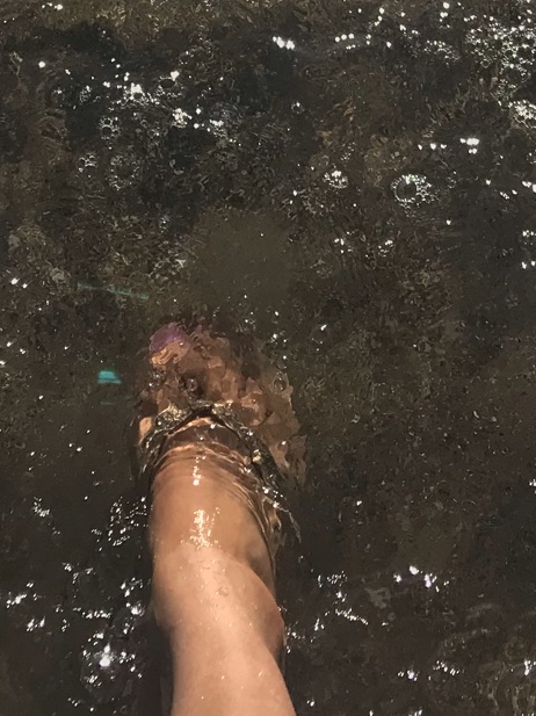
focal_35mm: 93
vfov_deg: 18.3
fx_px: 1922
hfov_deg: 15.9
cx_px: 304
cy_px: -415
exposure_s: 1/2740
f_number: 1.8
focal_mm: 3.99
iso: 20
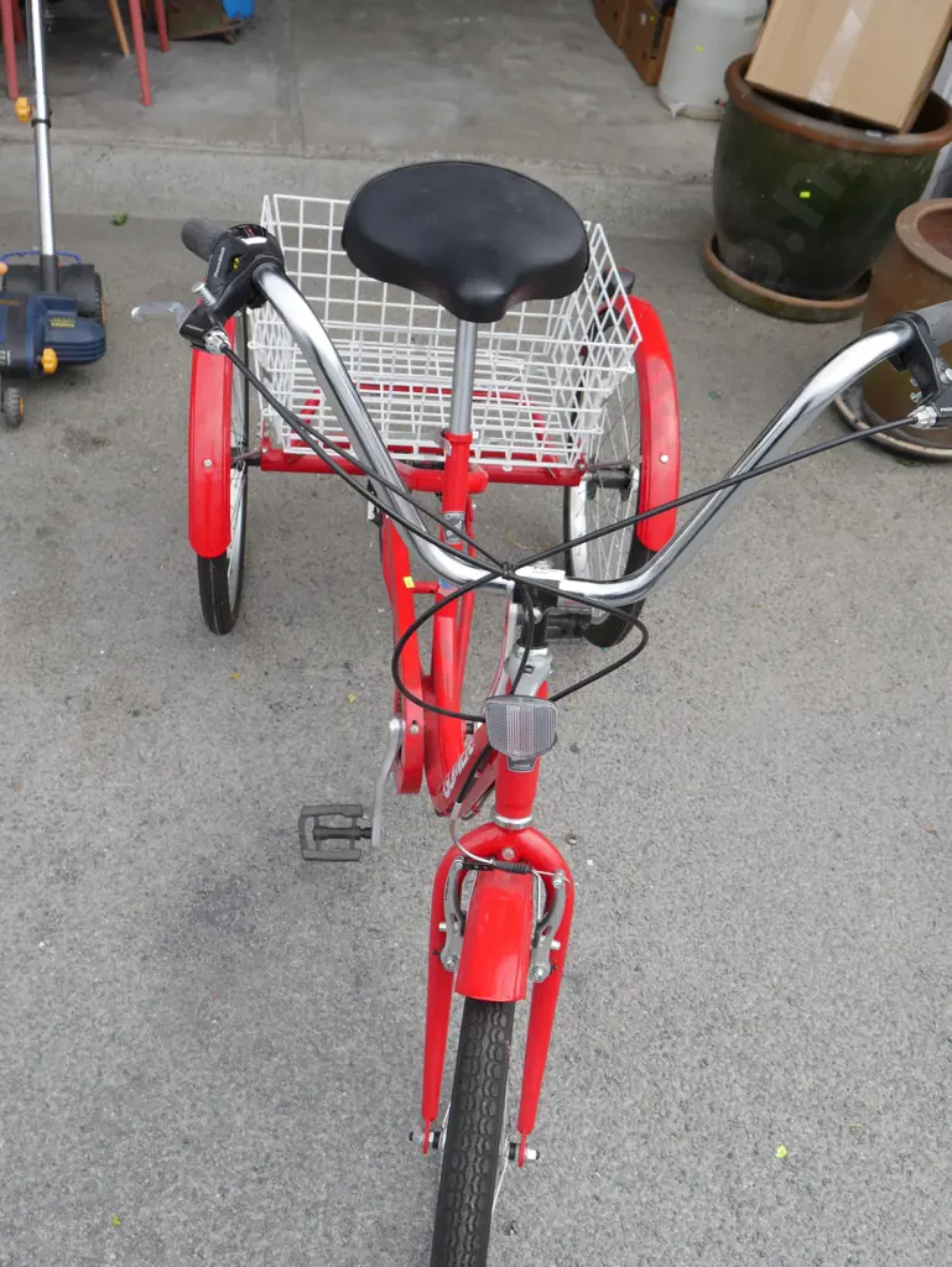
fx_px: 1099
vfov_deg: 59.9
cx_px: 476
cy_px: 634
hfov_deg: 46.8
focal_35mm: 30
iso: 200
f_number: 5.6
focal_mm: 15
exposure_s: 1/250
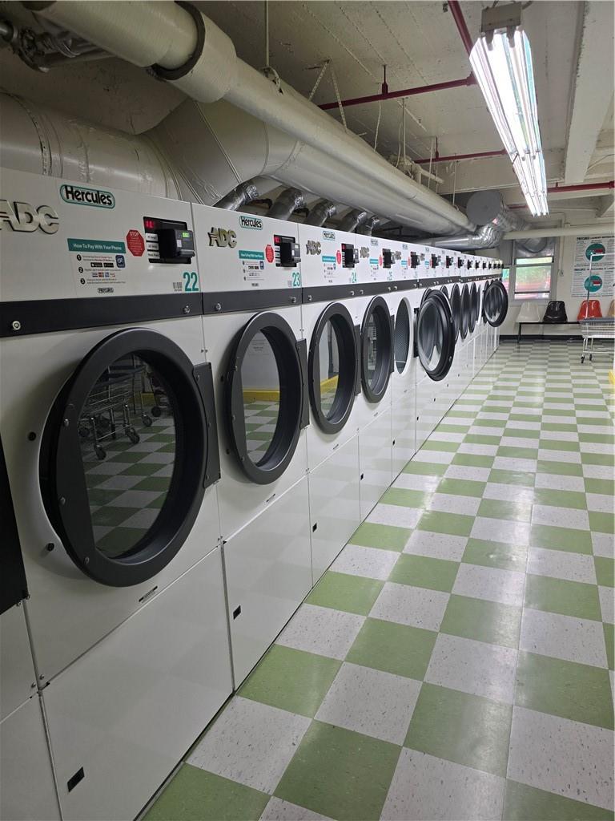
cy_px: 410
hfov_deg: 58.9
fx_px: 545
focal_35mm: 23
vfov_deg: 73.9
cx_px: 308
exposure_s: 1/120
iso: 64
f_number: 1.7
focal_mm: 6.3
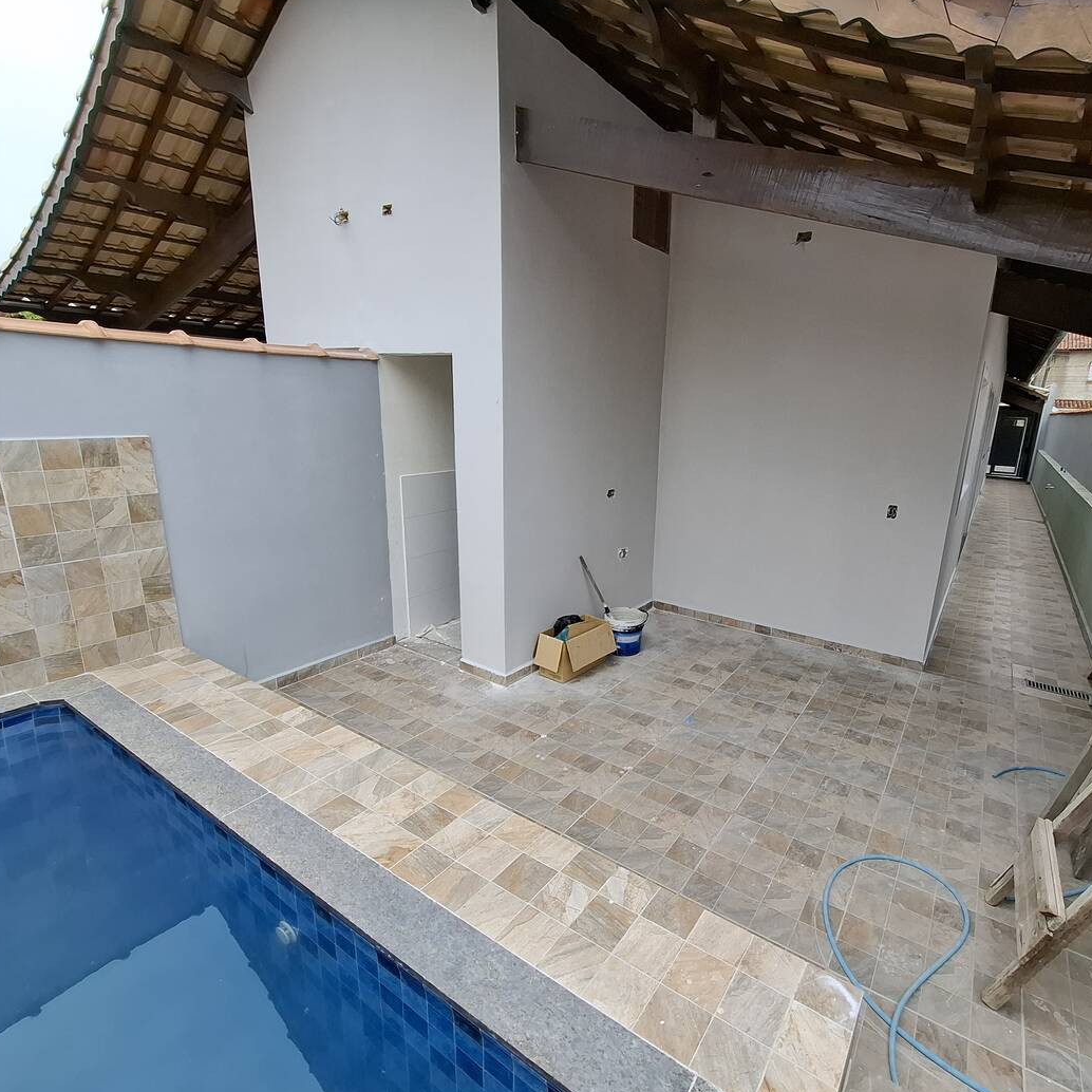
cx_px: 614
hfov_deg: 87.0
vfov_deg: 87.4
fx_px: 571
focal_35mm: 16
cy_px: 560
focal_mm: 1.74
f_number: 2.2
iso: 40
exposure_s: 1/767
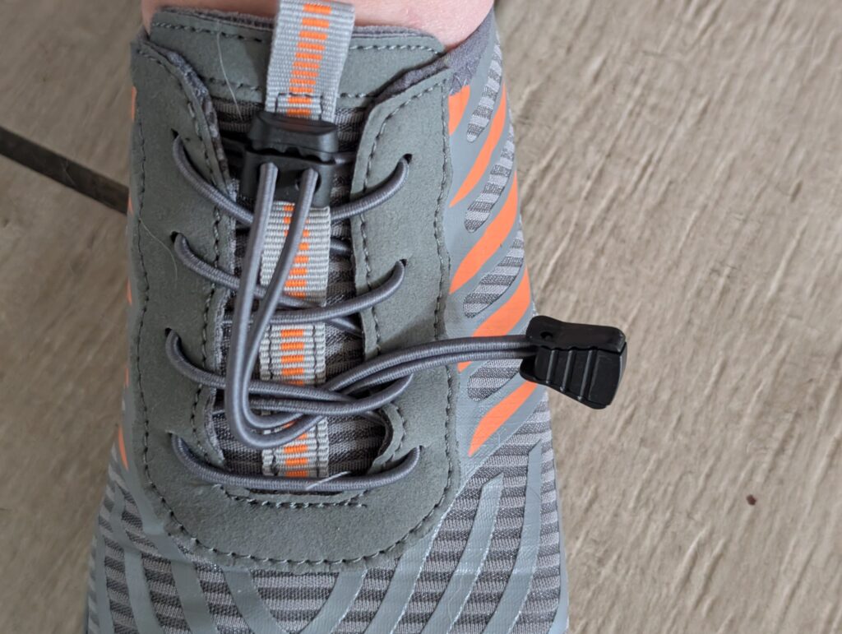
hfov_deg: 38.9
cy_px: 317
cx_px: 421
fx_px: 1194
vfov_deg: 29.7
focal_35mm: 49
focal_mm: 6.9
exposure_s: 1/103
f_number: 1.68
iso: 770
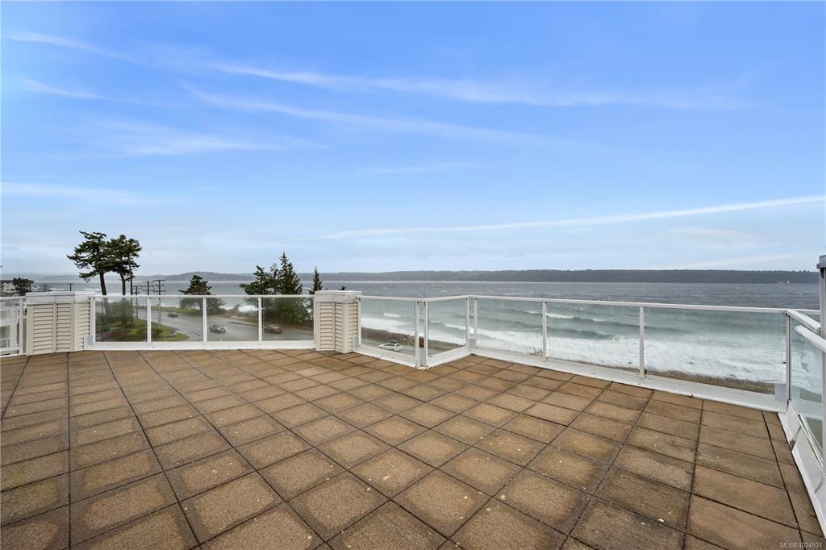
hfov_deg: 104.3
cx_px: 413
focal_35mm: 14
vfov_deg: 81.2
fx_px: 321
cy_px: 275
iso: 250
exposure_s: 1/60
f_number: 7.1
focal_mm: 14
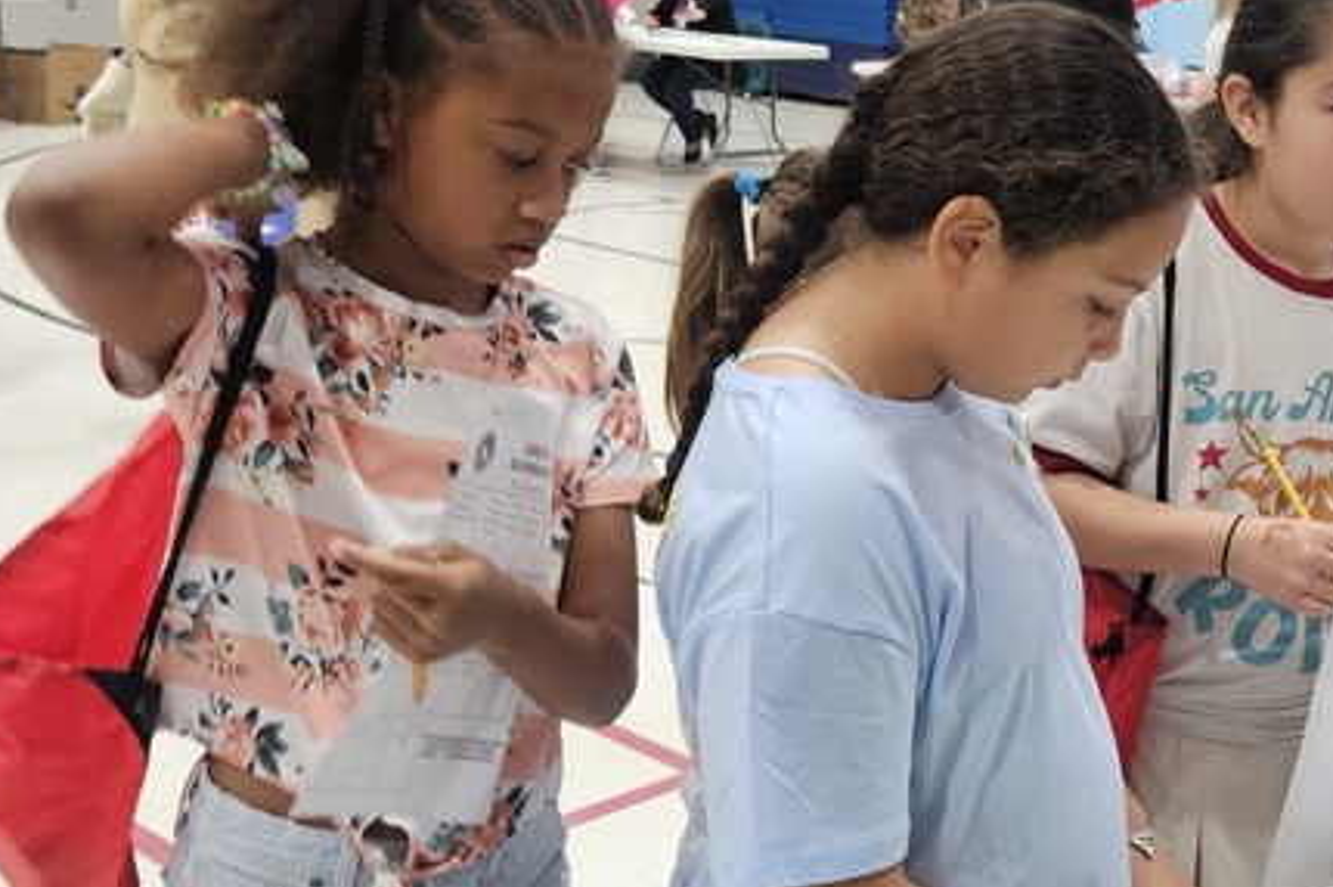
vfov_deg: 23.7
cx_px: 1057
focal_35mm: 57
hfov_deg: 34.1
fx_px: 2109
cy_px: 440
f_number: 1.8
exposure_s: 1/120
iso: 320
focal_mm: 5.4
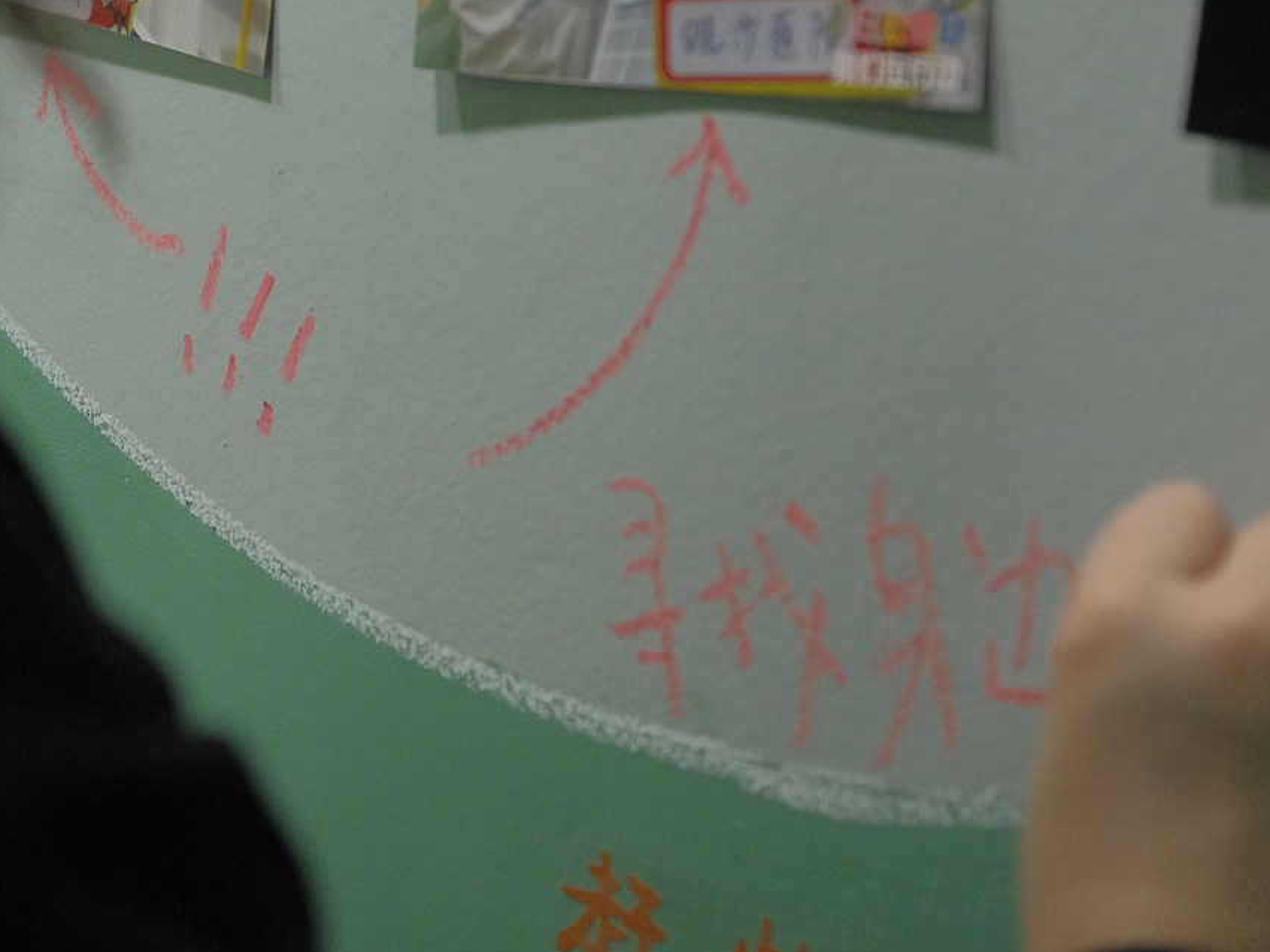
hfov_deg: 16.4
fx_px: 4402
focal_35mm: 120
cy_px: 333
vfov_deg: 12.3
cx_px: 519
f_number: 4
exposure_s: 1/250
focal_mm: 55
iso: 5000
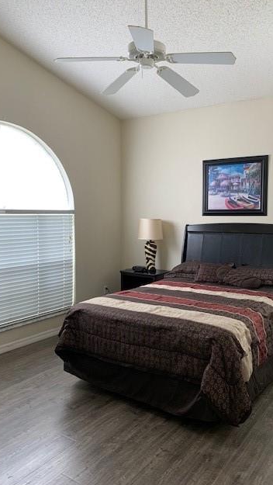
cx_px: 175
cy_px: 244
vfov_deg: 66.0
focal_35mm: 29
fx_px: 373
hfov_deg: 39.9
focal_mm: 4.25
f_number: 1.8
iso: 50
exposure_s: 1/60
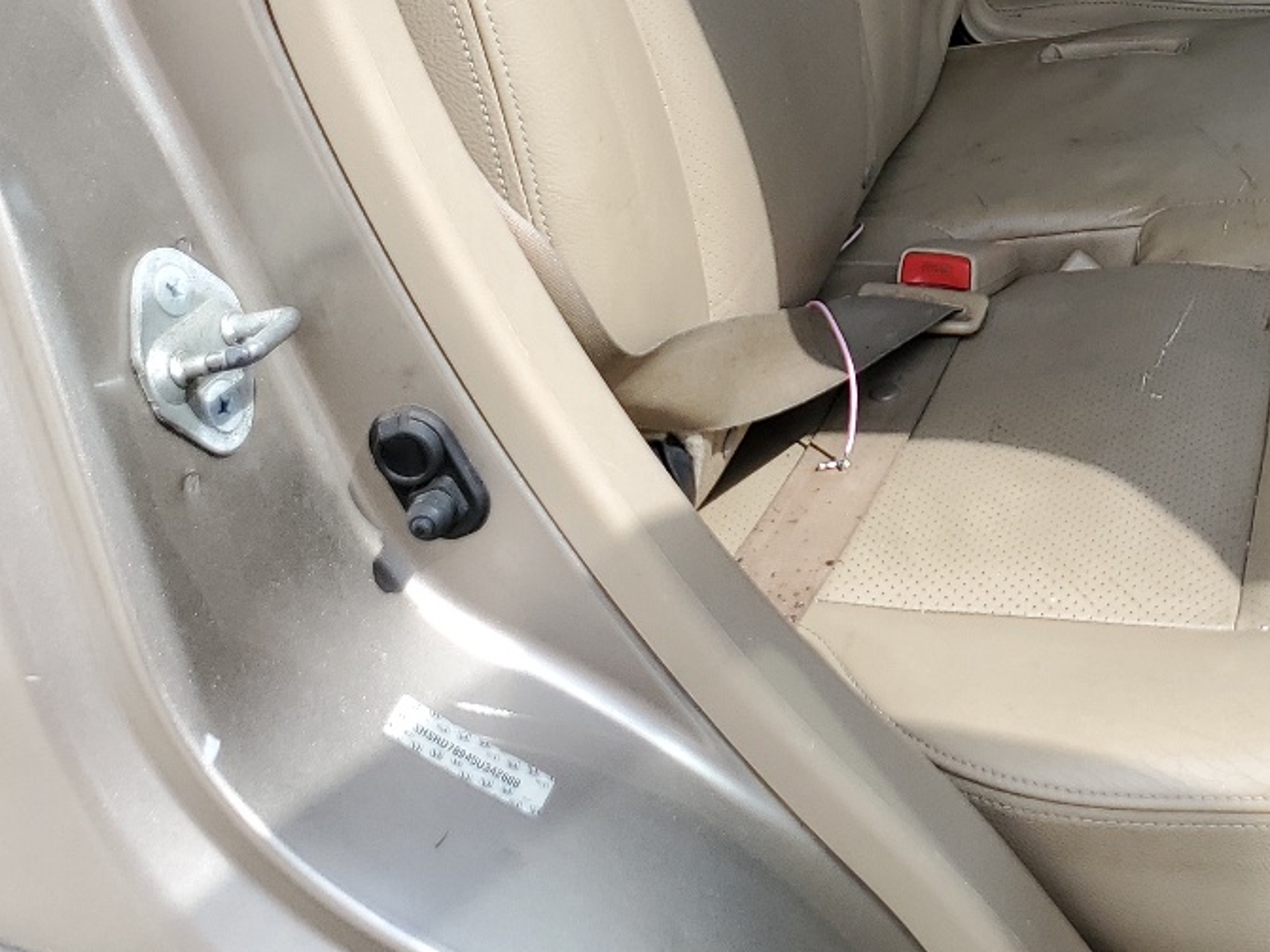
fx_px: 2274
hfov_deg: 29.8
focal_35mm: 62
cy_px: -70
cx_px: 1156
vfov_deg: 22.4
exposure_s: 1/714
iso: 50
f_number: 1.5
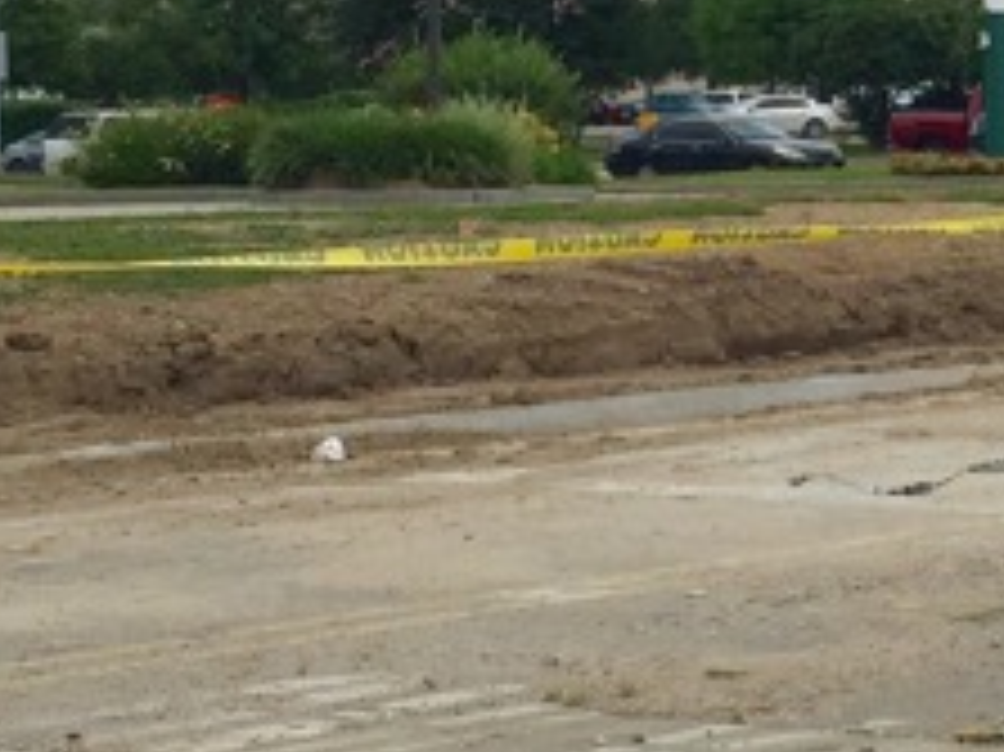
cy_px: 99
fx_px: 3768
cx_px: 1126
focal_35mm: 130
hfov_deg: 14.8
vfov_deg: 11.3
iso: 32
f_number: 2.2
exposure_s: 1/2083
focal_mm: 4.15
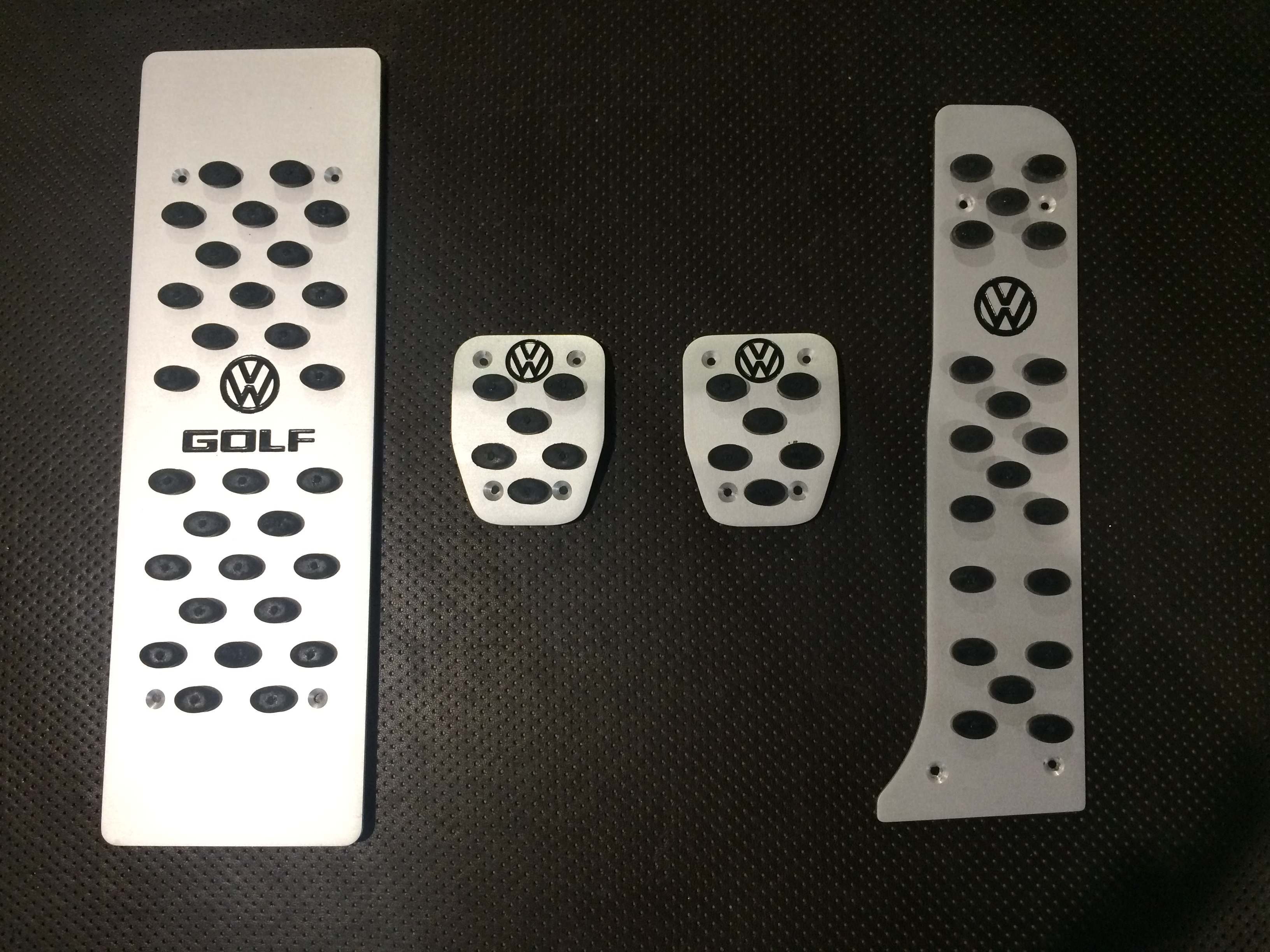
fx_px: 1064
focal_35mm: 29
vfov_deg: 48.2
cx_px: 635
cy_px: 476
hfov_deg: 61.7
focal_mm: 4.15
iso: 200
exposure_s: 1/33
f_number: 2.2
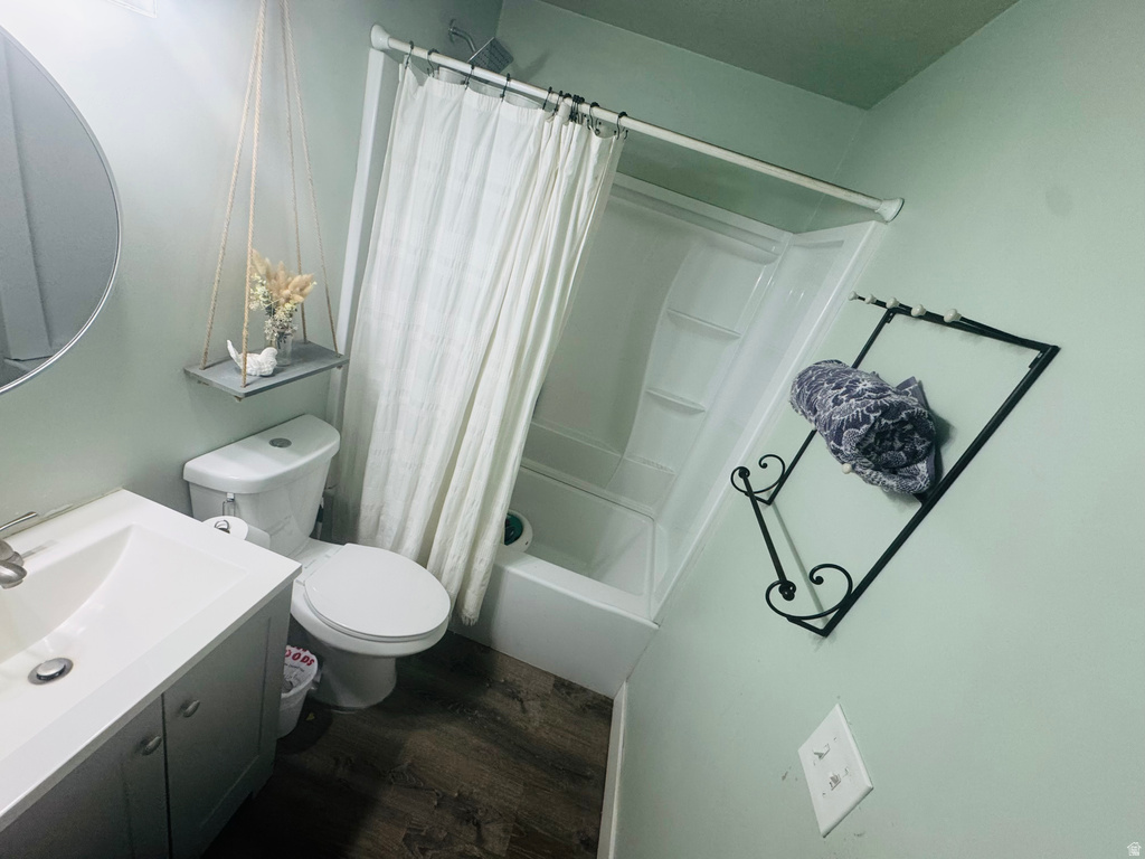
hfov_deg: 102.1
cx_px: 572
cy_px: 430
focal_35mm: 14
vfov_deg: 85.7
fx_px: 463
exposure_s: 1/120
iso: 200
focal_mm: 2.22
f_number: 2.2
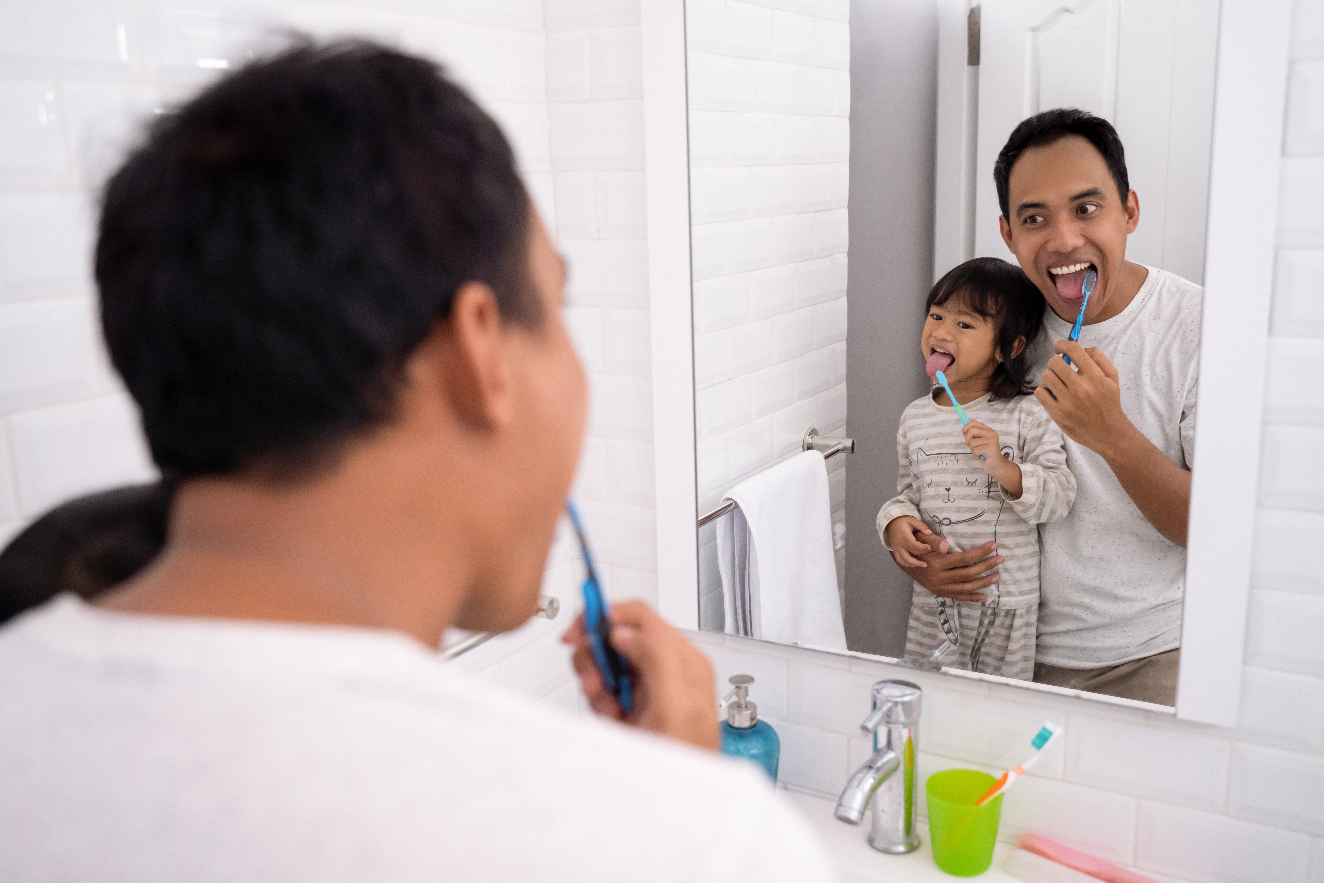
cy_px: 442
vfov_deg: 40.0
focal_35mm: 33
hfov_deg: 57.2
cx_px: 662
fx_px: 1214
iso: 3200
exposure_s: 1/400
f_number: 3.2
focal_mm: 33
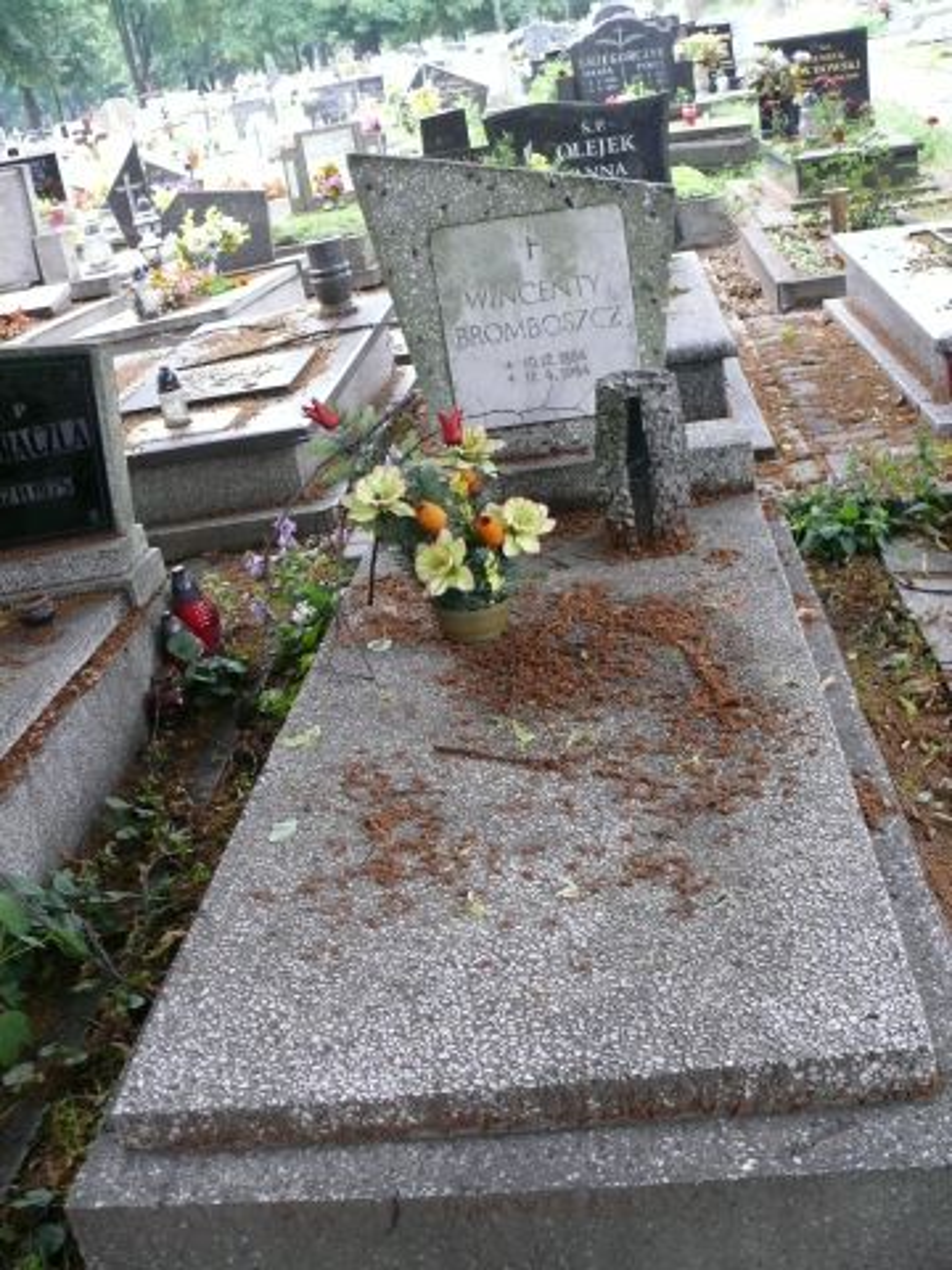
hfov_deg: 40.7
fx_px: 1283
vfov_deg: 52.6
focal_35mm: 35
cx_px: 476
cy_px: 635
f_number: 2.8
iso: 400
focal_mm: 7.4
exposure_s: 1/30
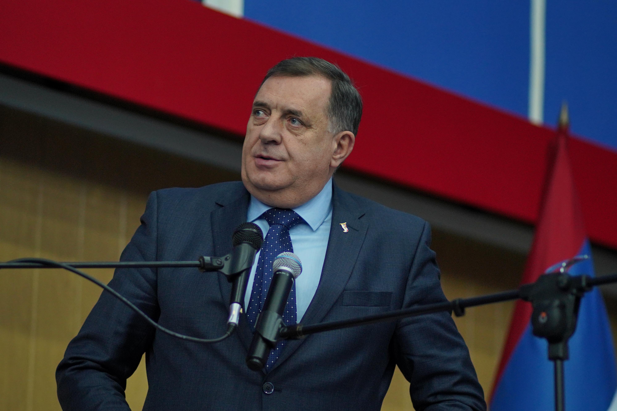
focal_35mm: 127
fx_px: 2177
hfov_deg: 16.1
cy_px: 206
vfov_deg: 10.8
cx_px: 308
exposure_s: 1/200
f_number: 1.8
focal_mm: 85
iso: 1000
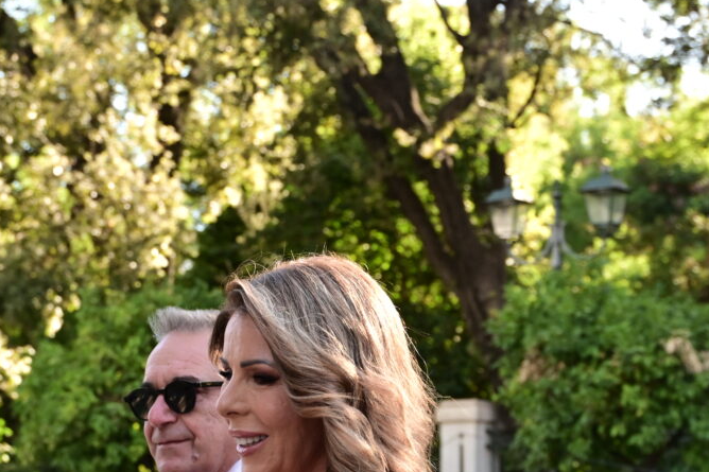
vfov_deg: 14.4
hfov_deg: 21.8
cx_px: 287
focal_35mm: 94
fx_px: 1842
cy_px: 490
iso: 400
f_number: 3.5
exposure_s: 1/320
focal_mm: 30.5
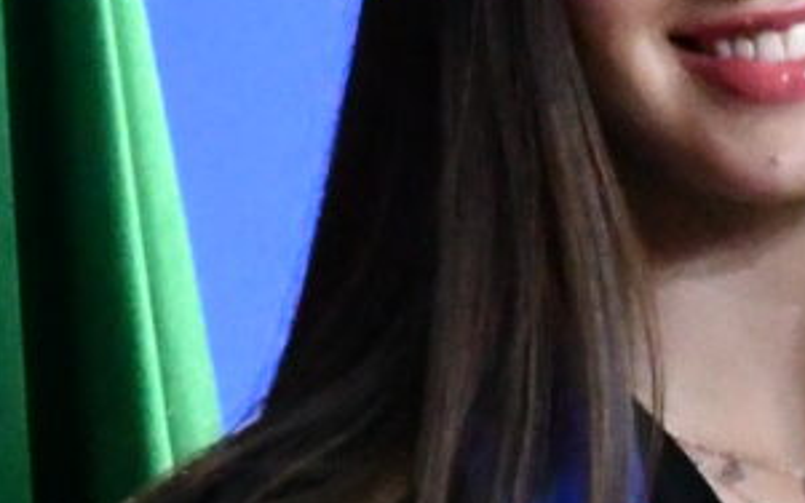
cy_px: 688
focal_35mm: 878
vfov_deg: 1.5
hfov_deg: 2.4
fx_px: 19259
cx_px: 1006
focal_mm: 90
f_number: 5.3
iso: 12800
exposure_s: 1/30
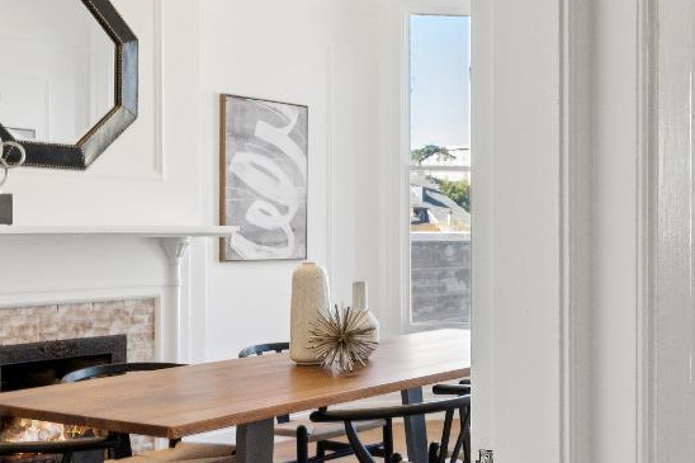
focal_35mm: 53
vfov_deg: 25.3
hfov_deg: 35.1
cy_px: 241
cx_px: 629
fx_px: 1030
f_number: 8
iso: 125
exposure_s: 1/25
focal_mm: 19.5
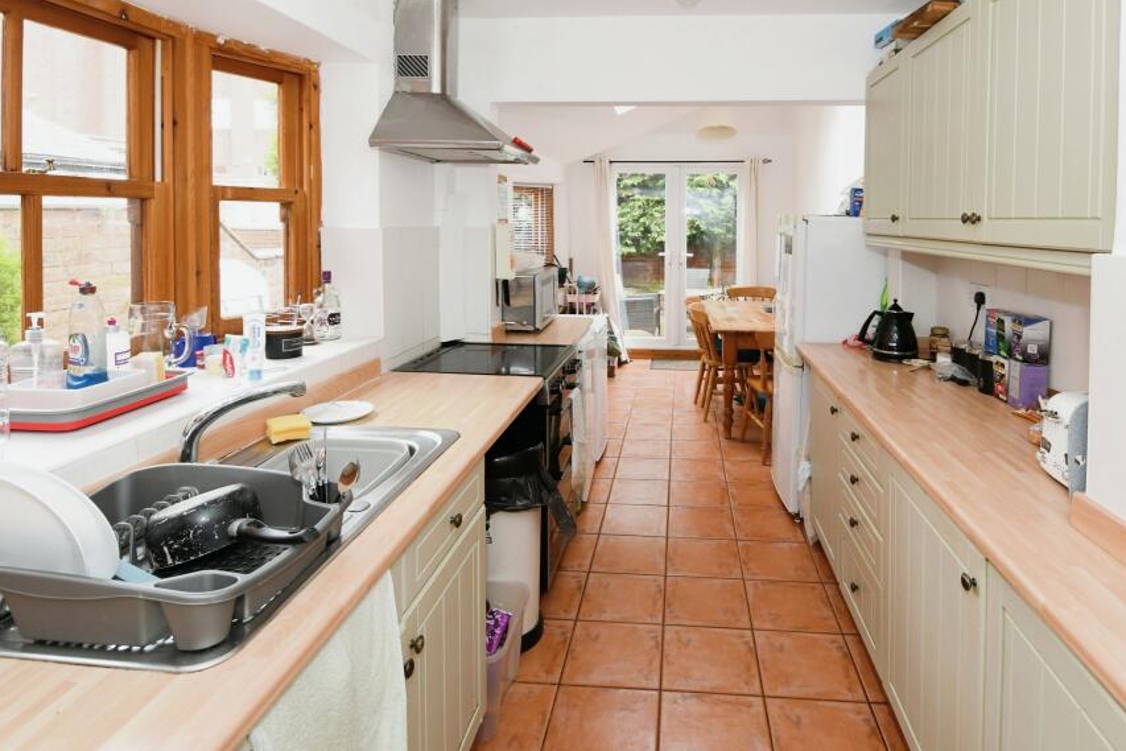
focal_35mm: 18
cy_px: 341
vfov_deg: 67.3
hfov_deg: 89.4
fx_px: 563
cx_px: 644
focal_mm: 10
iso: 800
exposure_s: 1/60
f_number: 7.1
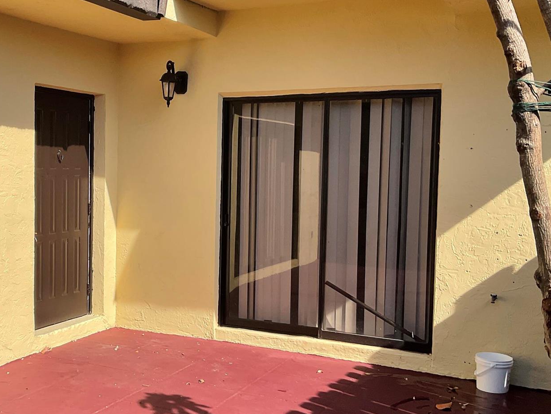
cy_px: 213
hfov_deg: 39.0
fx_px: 764
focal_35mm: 48
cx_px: 166
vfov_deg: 30.3
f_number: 1.8
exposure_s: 1/1675
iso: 16
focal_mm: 3
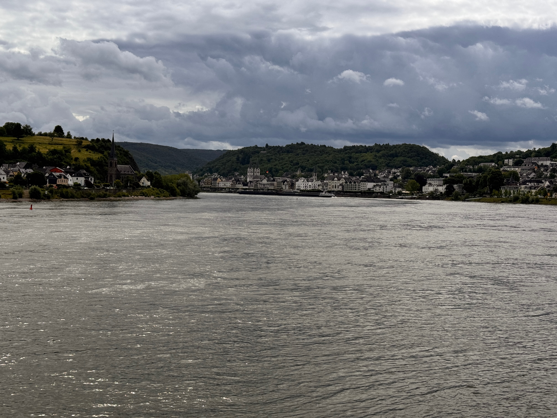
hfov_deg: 39.7
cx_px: 278
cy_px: 209
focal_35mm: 48
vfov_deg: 30.3
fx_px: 772
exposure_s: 1/7937
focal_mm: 6.76
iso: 64
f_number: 1.78
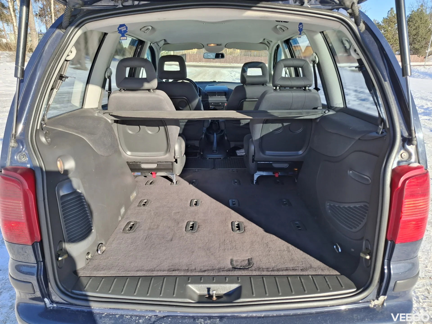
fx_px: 312
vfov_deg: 54.9
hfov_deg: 69.4
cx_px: 216
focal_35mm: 25
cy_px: 162
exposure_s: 1/579
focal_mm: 4.69
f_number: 1.8
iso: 32
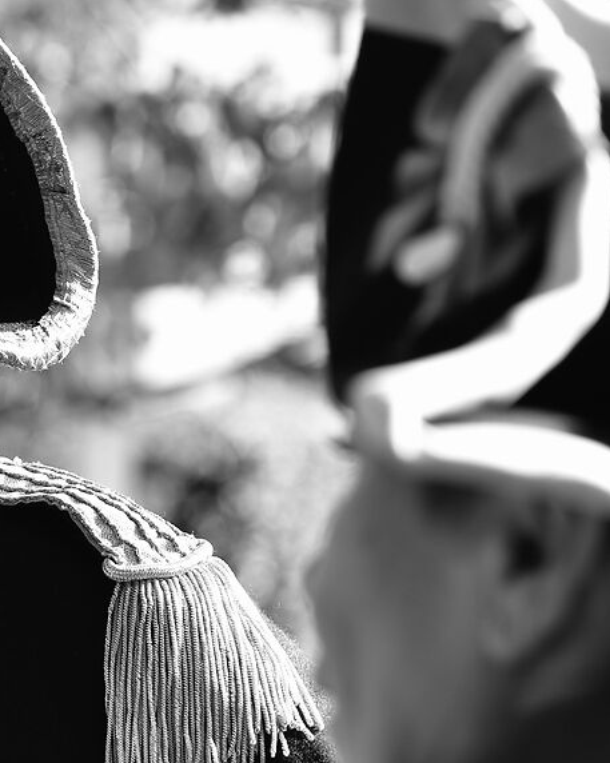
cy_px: 723
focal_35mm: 339
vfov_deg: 5.7
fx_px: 7656
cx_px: -398
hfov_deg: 4.5
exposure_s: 1/125
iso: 64
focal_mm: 86
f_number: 4.5
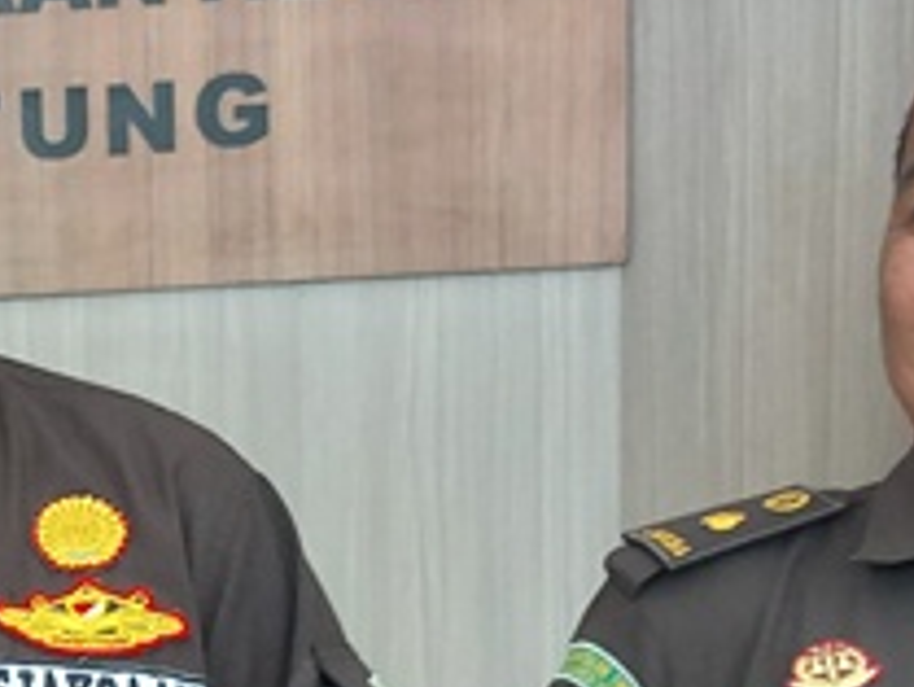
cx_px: -188
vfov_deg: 15.8
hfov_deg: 20.0
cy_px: 665
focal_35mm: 92
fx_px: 2431
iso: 200
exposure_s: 1/33
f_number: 1.8
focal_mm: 5.23
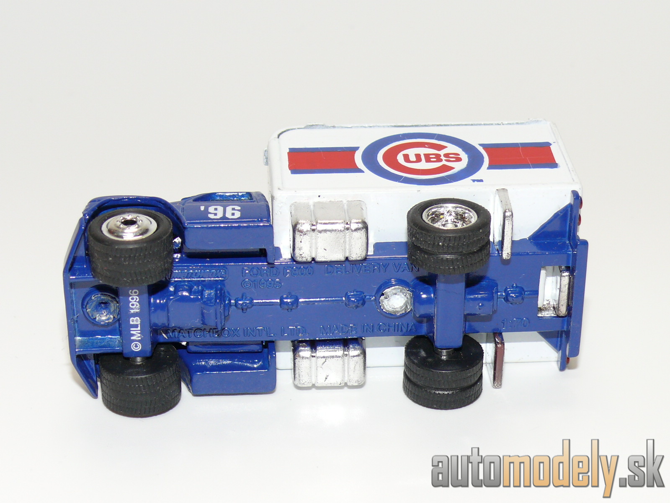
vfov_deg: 16.6
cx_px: 335
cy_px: 252
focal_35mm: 89
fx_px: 1723
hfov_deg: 22.0
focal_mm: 12.4
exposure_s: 1/30
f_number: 4
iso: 100
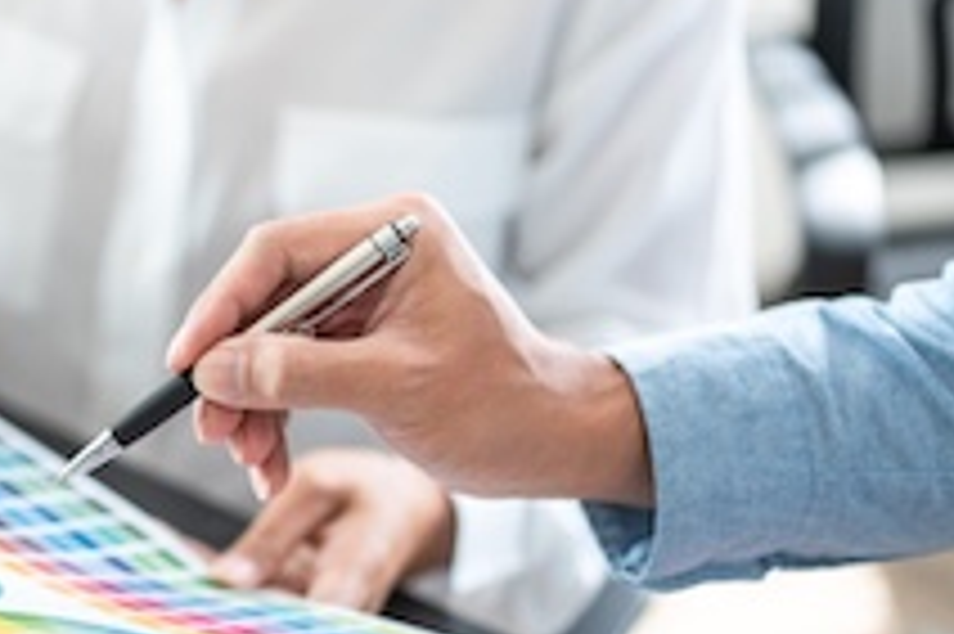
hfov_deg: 19.2
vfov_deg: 13.1
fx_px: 2754
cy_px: 488
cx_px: 63
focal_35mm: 104
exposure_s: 1/125
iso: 250
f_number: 1.8
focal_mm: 55
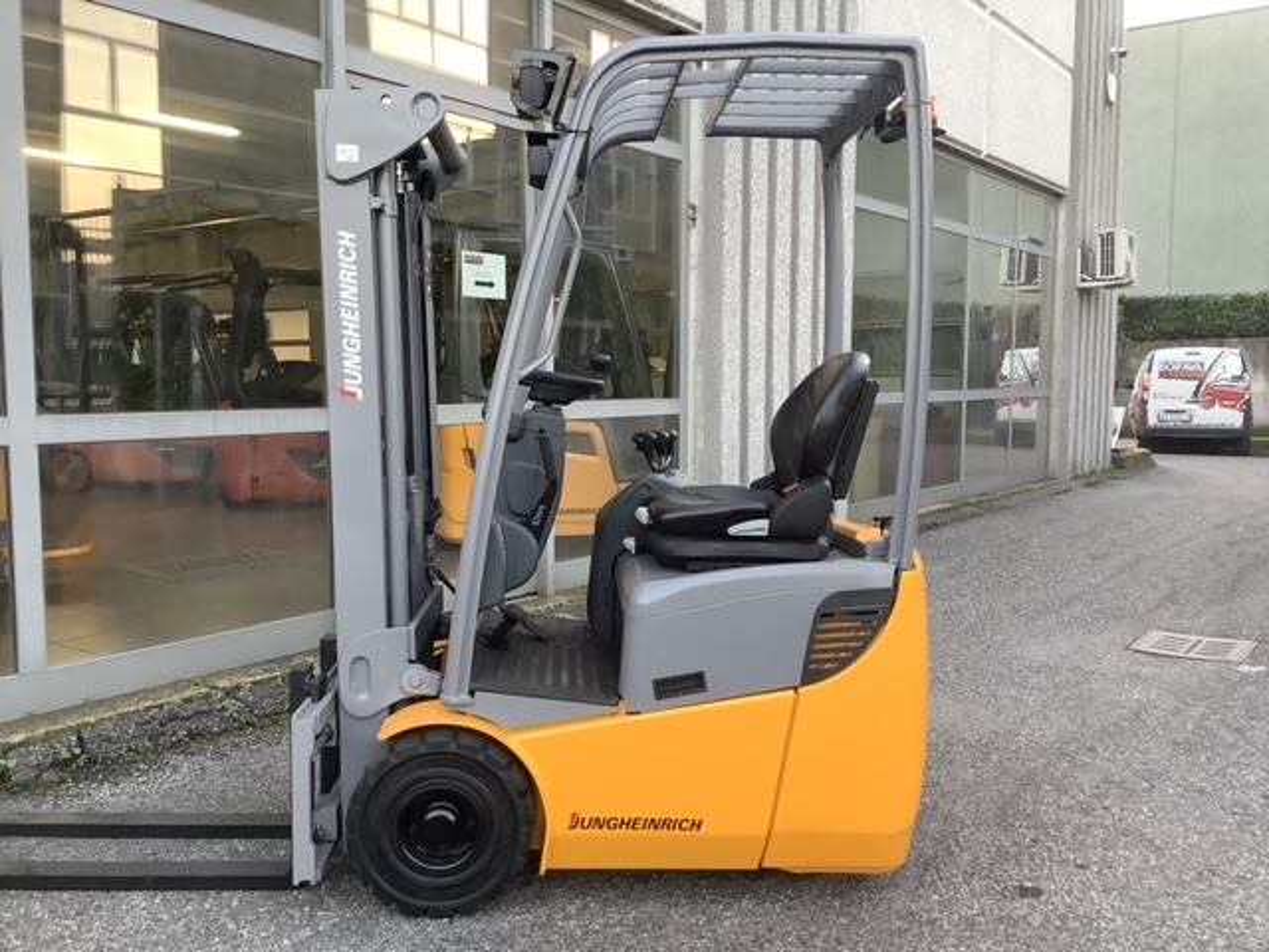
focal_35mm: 31
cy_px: 476
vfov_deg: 45.4
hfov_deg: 58.4
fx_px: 1136
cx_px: 634
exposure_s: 1/50
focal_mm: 3.3
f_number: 2.4
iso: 100
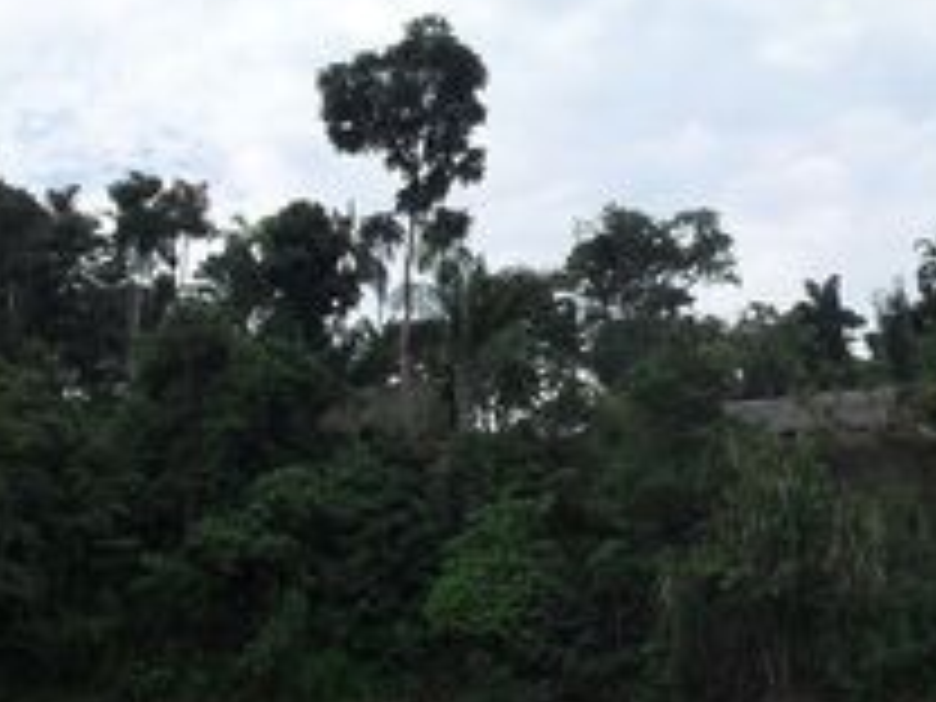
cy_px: 387
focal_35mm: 73
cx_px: 814
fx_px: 1974
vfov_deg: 20.2
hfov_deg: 25.9
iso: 80
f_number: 8.3
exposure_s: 1/180
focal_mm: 6.3
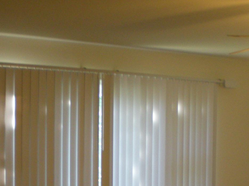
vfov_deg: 17.5
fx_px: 597
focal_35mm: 83
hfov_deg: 23.6
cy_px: 166
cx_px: 136
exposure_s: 1/39.4
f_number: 3.1
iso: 200
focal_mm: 6.3
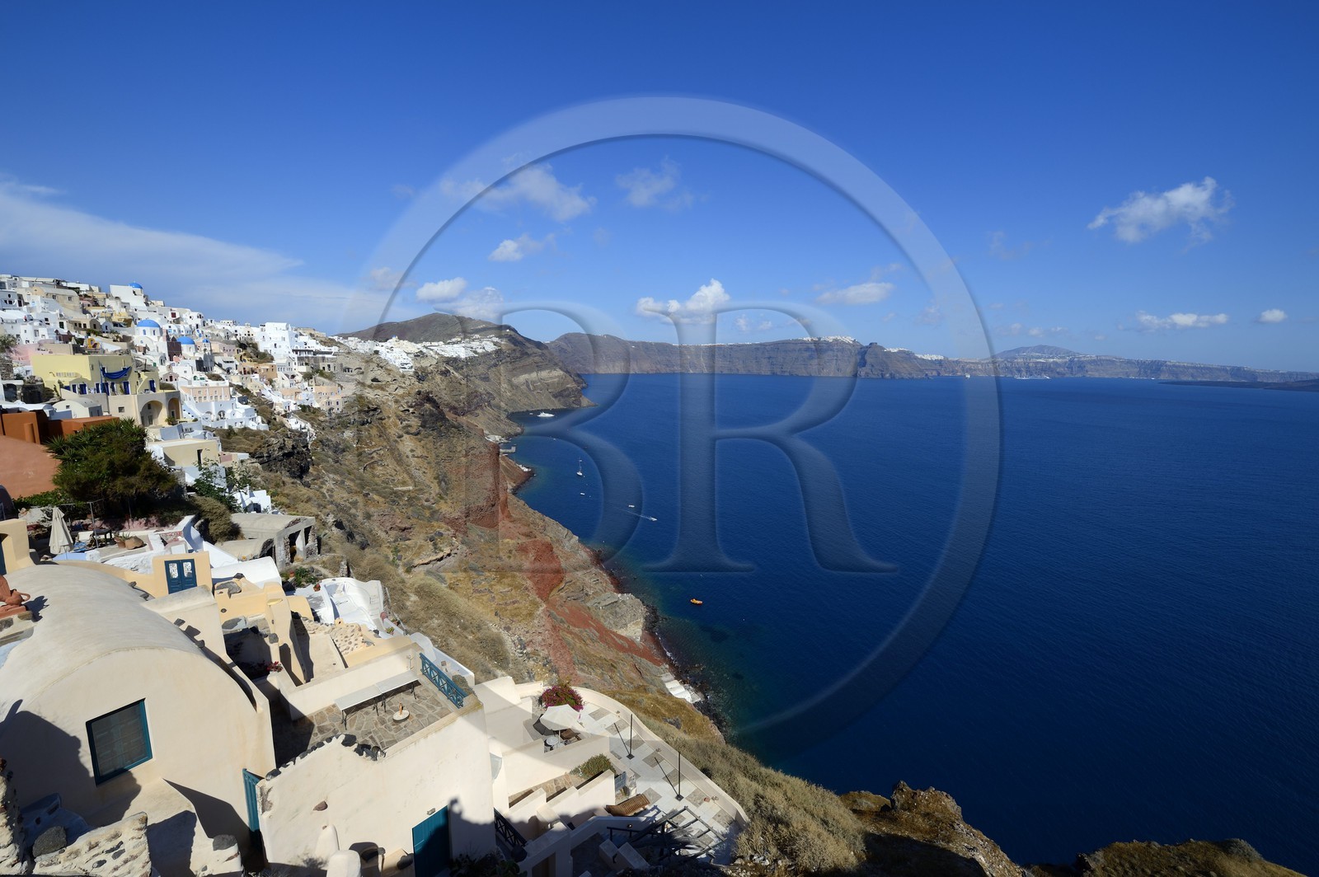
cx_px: 660
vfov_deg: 81.1
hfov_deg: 104.3
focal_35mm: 14
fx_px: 513
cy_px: 438
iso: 100
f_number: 11
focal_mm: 14
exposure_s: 1/250
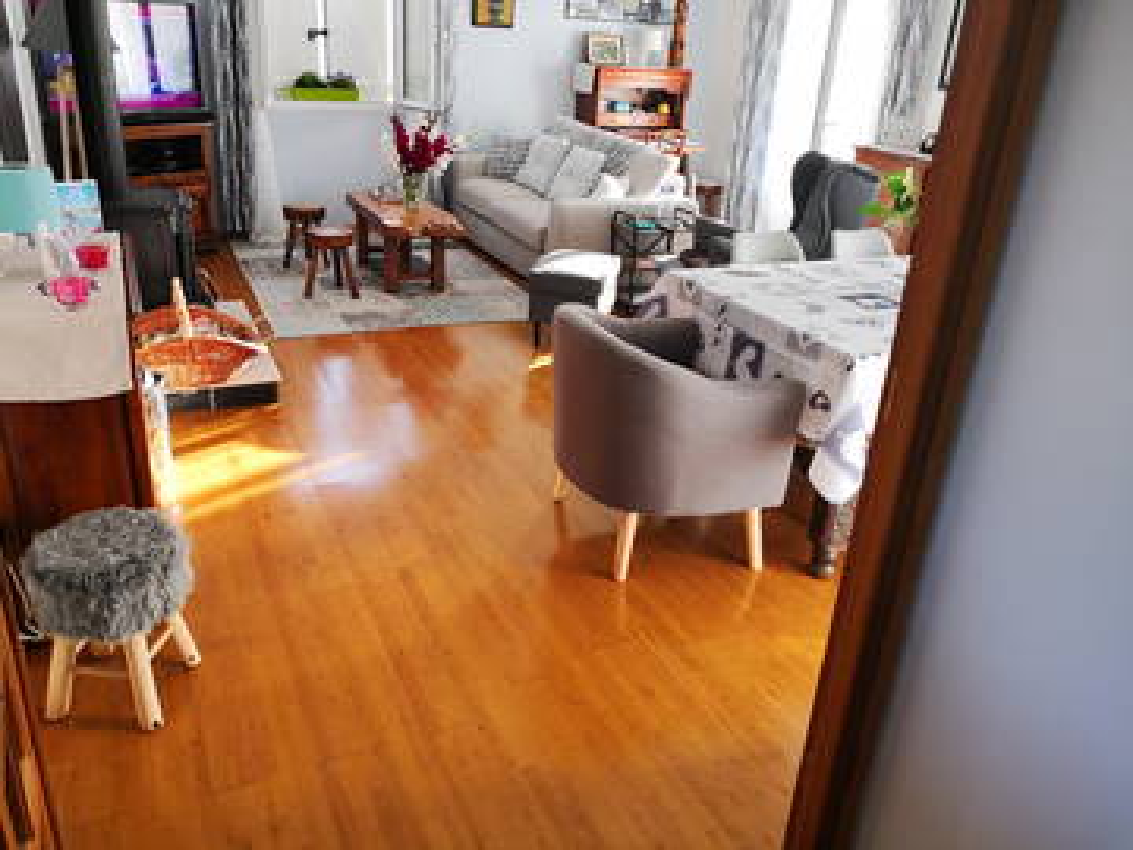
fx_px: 884
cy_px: 425
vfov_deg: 51.4
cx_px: 566
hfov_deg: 65.3
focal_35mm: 27
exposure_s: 1/50
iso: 80
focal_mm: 3.95
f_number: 1.6
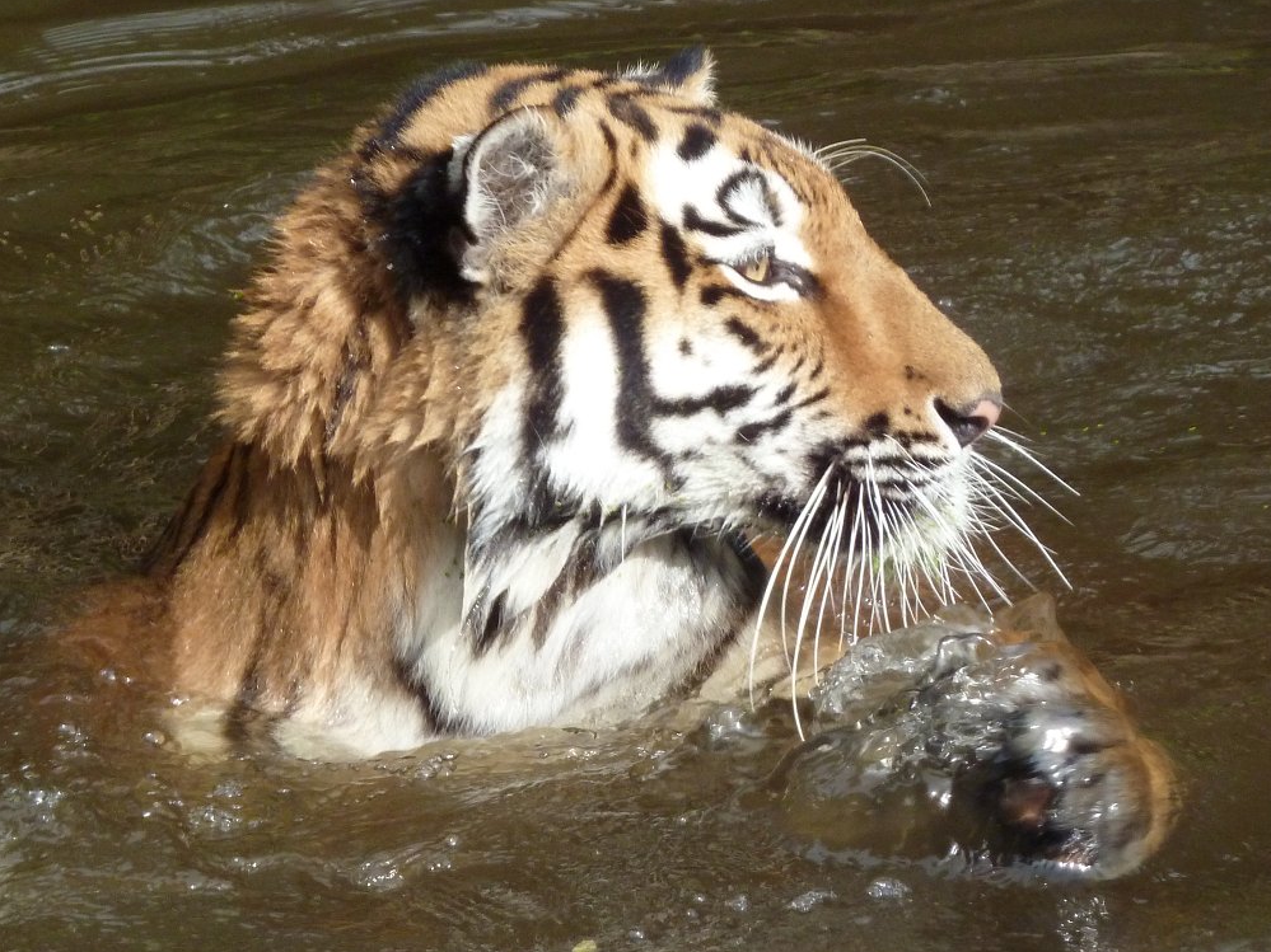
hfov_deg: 9.8
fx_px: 7379
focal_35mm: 201
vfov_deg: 7.4
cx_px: 650
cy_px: 475
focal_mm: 32.1
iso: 320
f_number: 4.5
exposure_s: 1/500
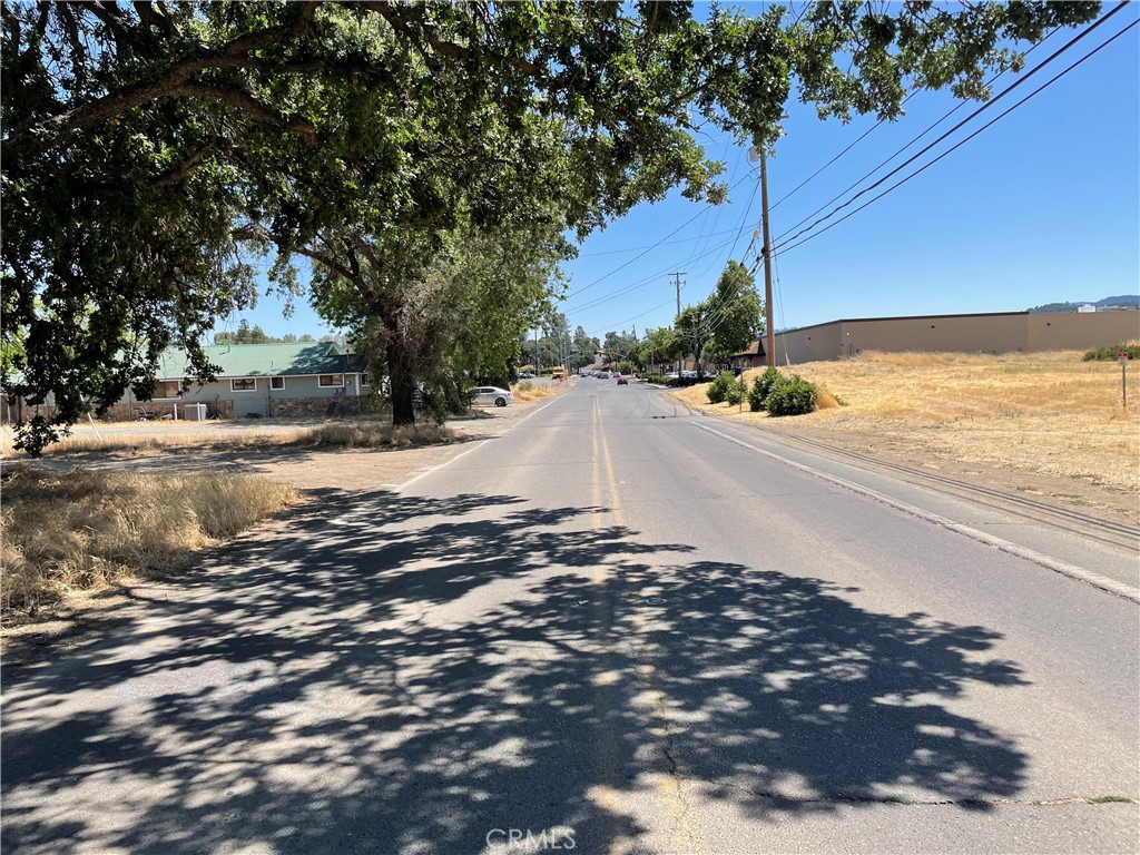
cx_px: 570
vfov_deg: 53.1
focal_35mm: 26
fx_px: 856
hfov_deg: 67.3
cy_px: 428
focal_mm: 4.2
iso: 32
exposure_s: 1/2681
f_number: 1.6
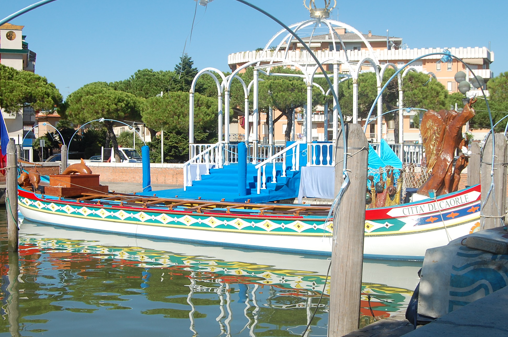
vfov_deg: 25.9
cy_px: 172
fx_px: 733
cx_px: 253
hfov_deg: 38.2
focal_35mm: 52
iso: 200
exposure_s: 1/320
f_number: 11
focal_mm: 30
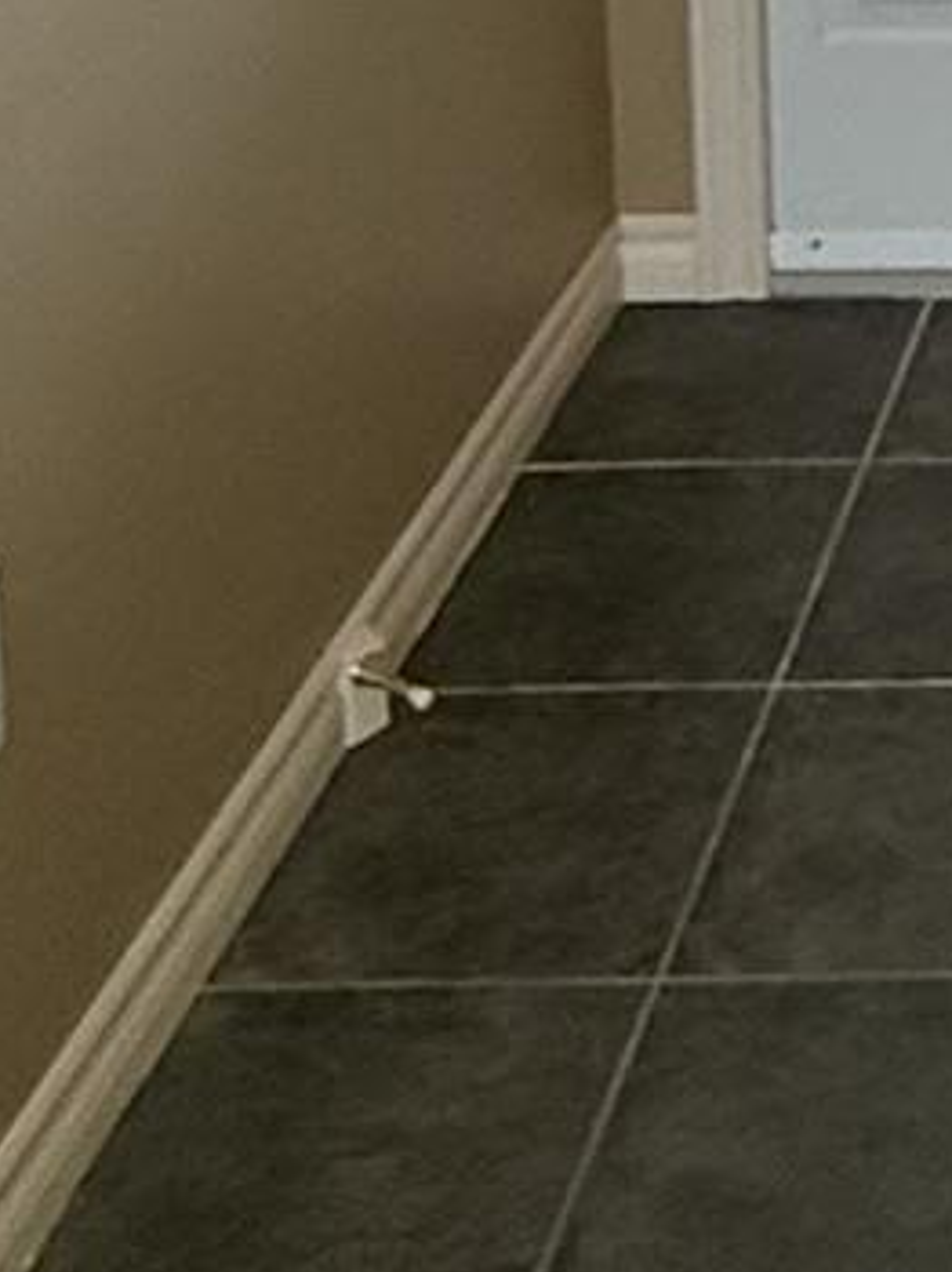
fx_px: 3011
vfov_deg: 19.3
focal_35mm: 82
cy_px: -879
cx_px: 1497
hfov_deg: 16.2
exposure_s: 1/120
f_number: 2.2
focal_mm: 2.22
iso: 500
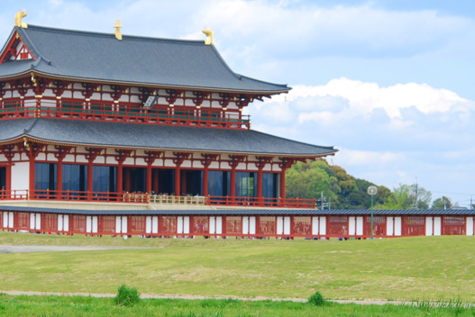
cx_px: 179
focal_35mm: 175
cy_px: 243
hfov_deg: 11.7
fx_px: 2310
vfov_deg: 7.8
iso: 100
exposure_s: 1/200
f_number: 6.3
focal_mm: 60
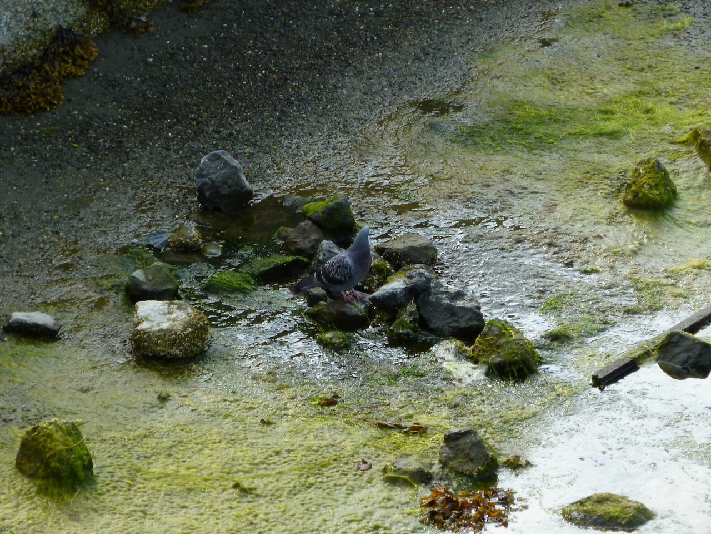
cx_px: 356
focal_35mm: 250
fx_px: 5135
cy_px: 267
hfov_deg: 7.9
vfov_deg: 5.9
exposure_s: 1/125
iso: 160
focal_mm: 36
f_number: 5.9
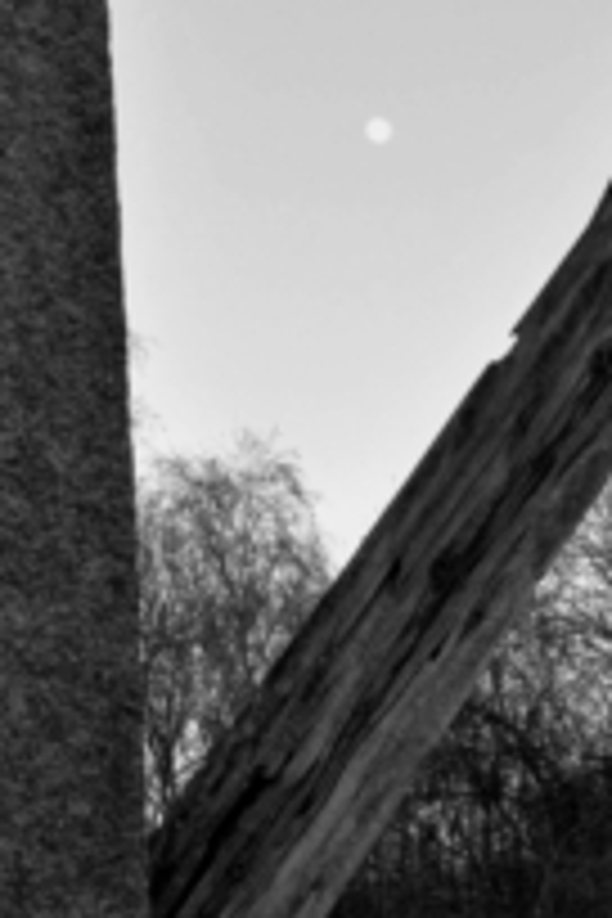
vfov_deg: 22.2
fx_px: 2244
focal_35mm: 88
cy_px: -22
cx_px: 380
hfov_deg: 15.5
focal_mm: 24
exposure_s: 1/80
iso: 640
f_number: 13
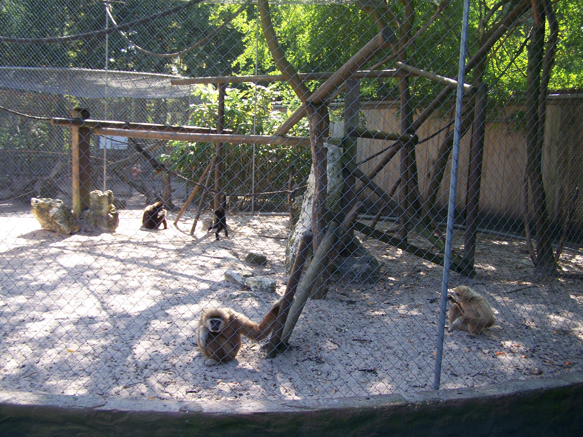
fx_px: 640
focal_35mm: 38
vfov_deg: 37.7
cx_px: 292
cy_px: 218
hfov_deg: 49.0
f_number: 2.8
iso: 64
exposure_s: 1/80
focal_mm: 6.3
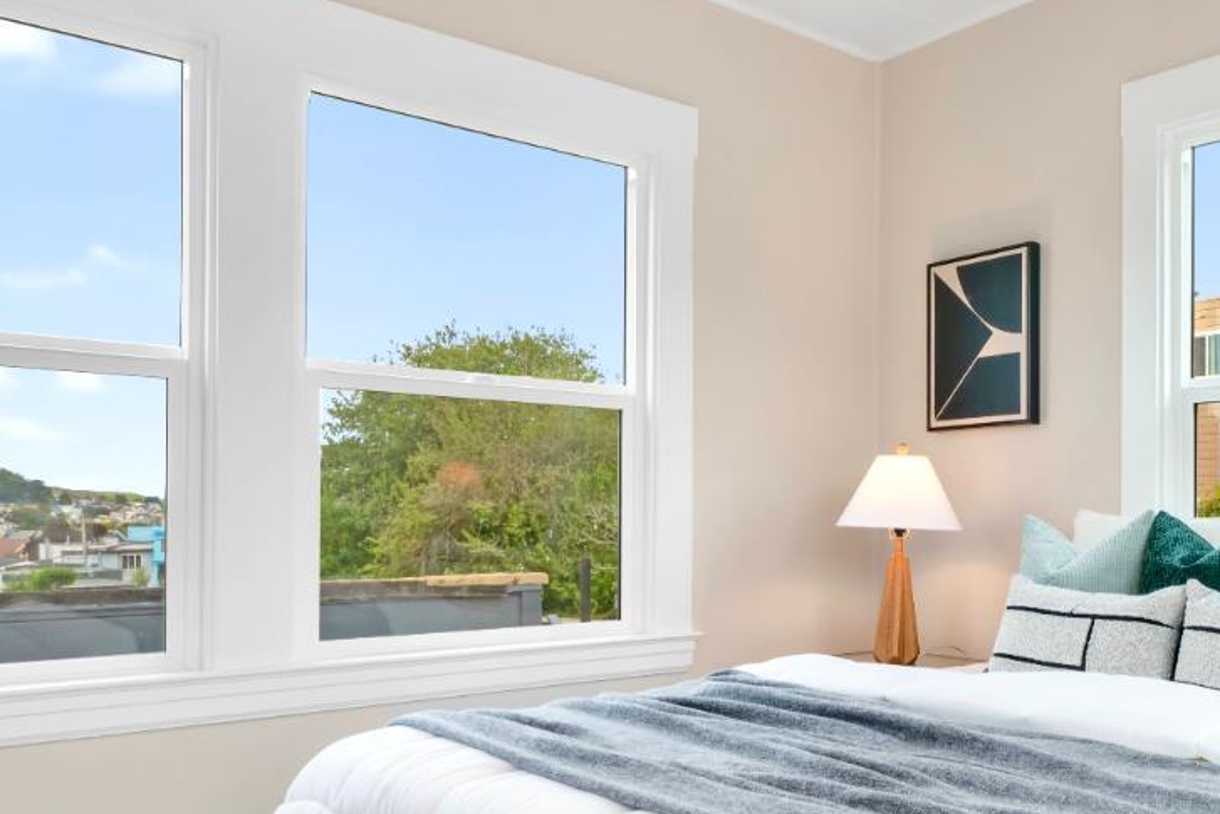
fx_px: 1118
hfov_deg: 53.9
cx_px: 950
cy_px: 505
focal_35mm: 33
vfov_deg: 39.7
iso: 250
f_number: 16
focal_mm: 16
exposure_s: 1/10
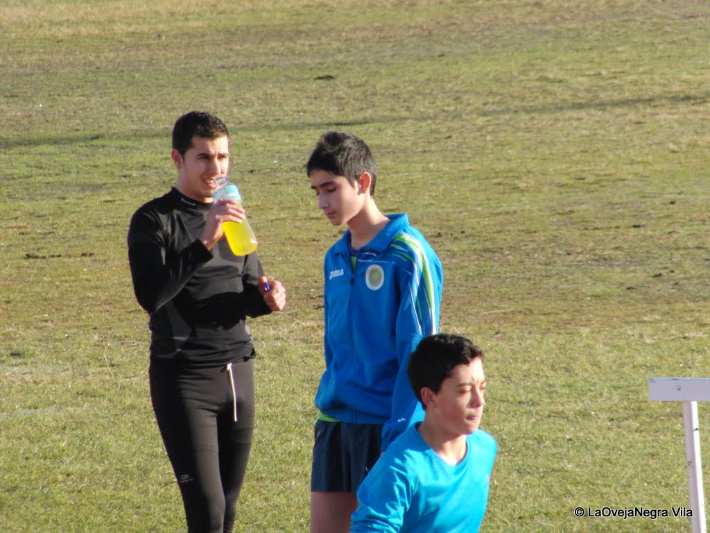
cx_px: 355
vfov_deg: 2.9
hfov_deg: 3.8
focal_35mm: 520
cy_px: 266
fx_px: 10666
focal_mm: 92
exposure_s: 1/640
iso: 200
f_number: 4.5
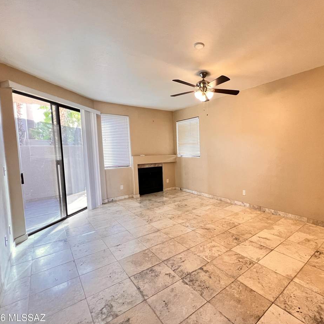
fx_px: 169
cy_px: 164
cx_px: 202
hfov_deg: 85.8
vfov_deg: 87.4
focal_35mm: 16
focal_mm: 1.57
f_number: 1.8
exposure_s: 1/60
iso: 320
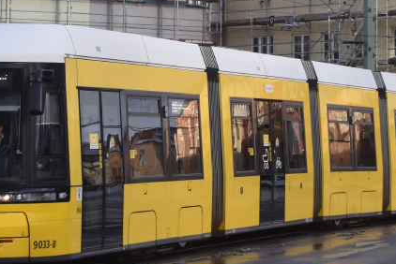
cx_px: 254
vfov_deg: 8.7
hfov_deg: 13.1
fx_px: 1728
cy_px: 25
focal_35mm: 157
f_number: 5.6
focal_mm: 34
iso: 100
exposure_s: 1/250
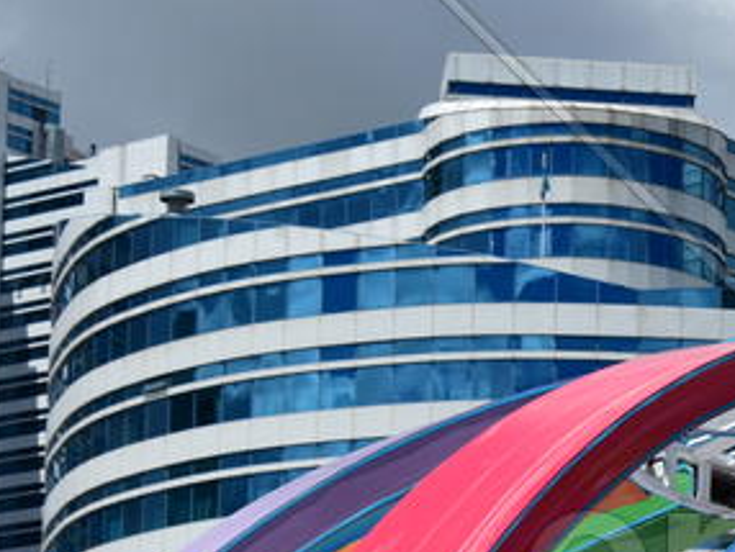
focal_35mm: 153
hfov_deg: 12.4
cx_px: 1023
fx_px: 3261
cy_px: 575
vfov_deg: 9.6
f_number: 9
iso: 100
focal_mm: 35
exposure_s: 1/640
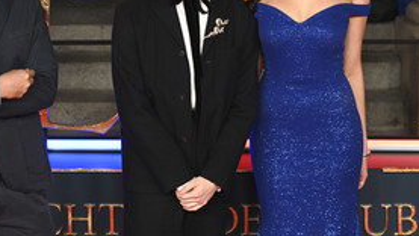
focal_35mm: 128
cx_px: 161
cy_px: 79
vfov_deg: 9.5
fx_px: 1423
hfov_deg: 16.7
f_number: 5.6
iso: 640
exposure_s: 1/125
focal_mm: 75
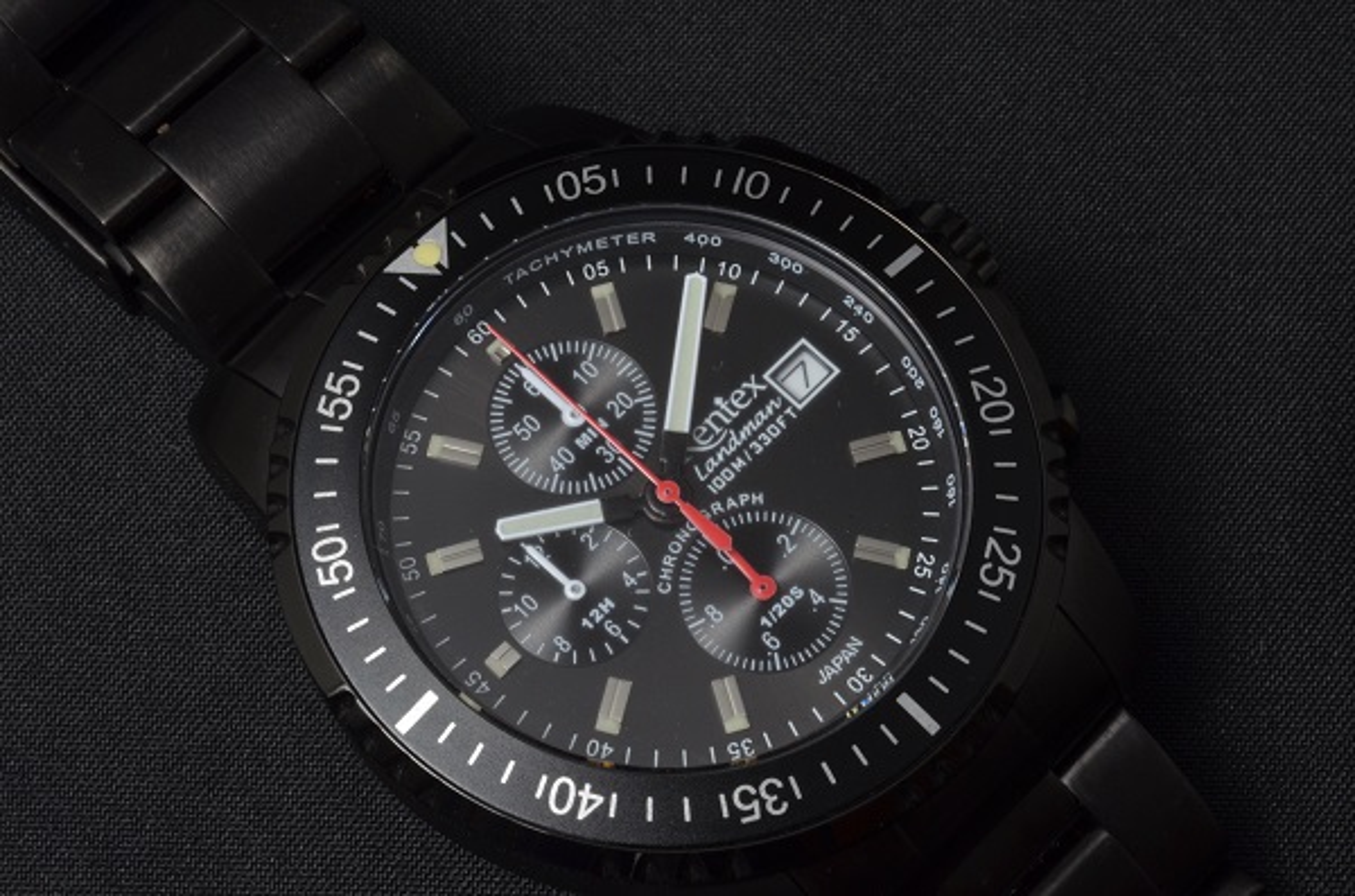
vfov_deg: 18.1
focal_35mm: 75
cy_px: 448
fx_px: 2816
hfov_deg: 27.1
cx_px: 678
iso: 400
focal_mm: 50
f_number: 32
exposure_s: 1
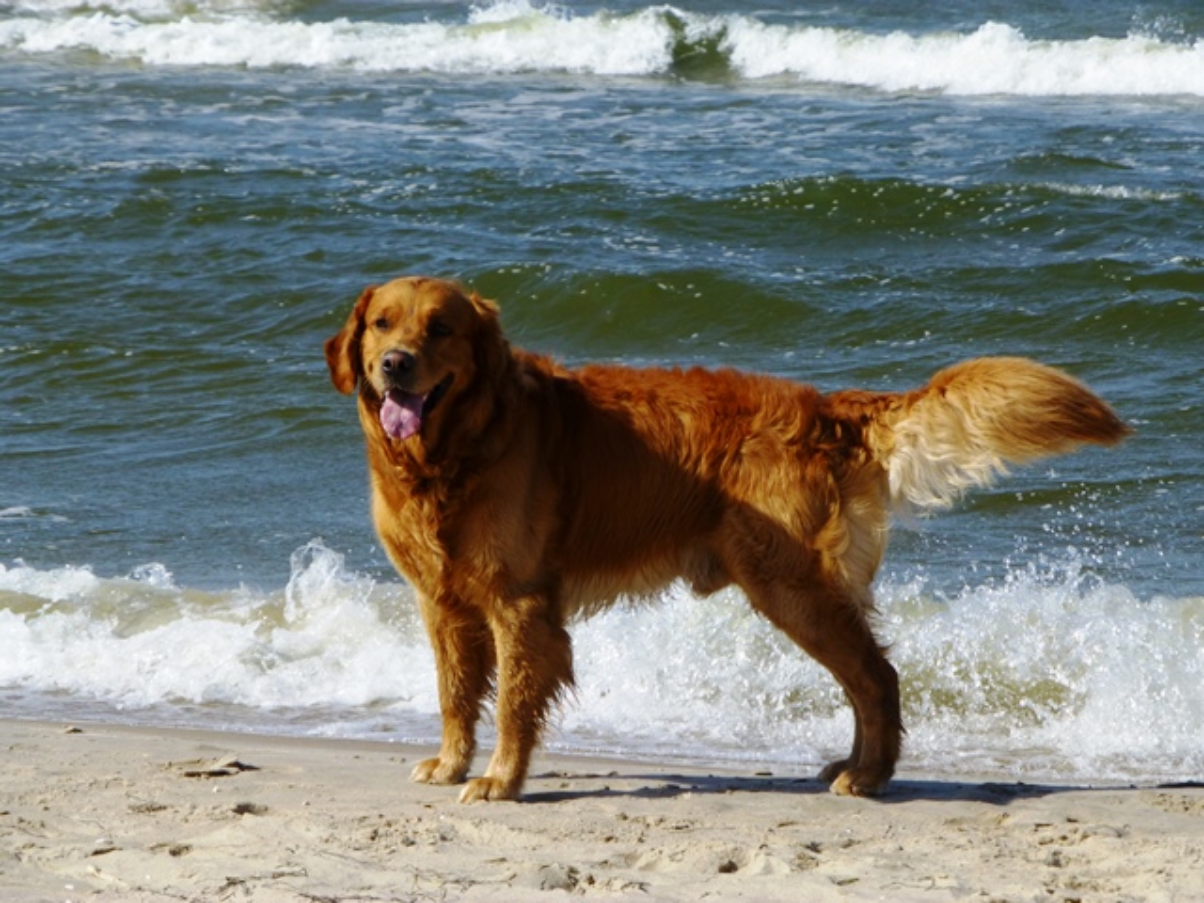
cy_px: 452
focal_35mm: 176
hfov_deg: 11.2
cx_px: 602
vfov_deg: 8.4
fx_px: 6122
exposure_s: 1/640
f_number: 5.4
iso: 100
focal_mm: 31.3
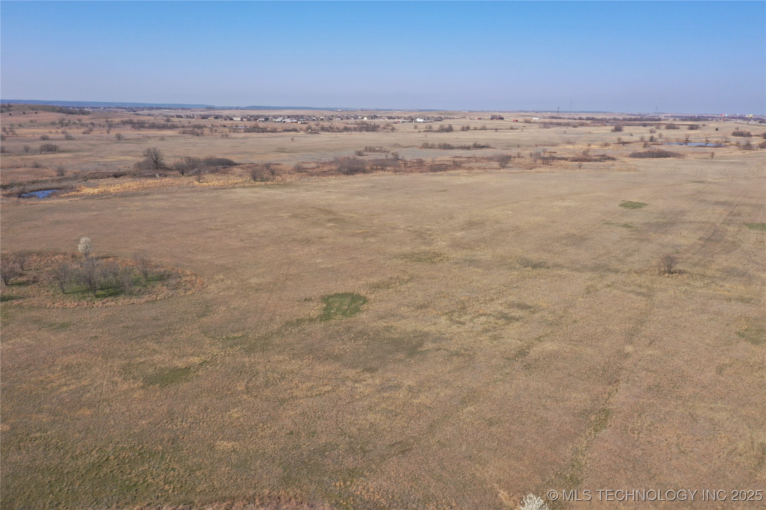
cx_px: 383
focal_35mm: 28
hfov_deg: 65.5
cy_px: 255
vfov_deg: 46.4
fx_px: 596
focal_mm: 10.26
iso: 100
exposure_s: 1/120
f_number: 11
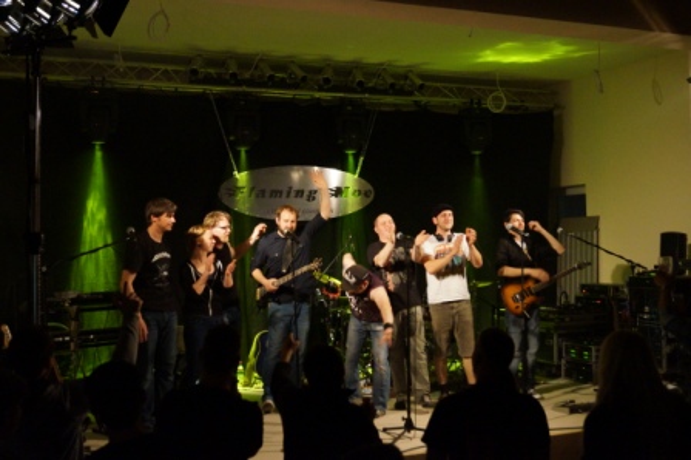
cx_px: 346
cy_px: 230
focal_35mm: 45
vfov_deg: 29.8
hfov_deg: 43.6
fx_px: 863
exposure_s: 1/80
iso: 3200
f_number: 4.5
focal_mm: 30
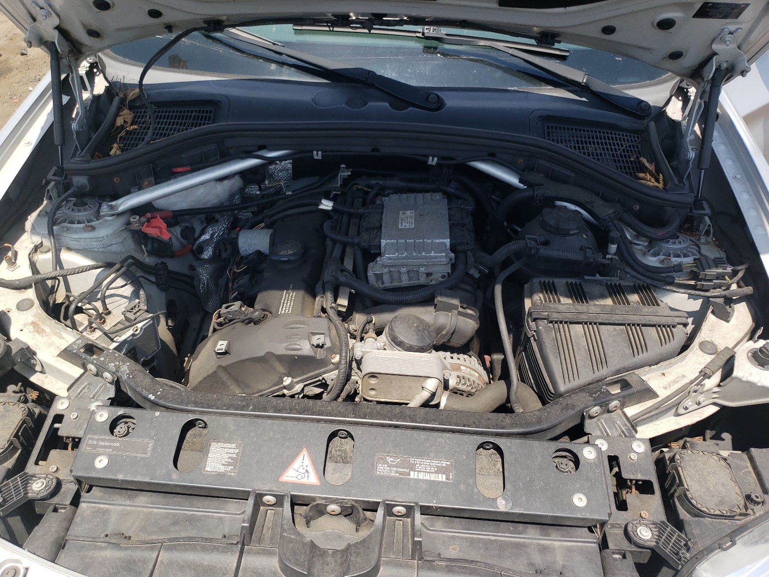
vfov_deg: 51.4
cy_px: 288
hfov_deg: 65.3
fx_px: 600
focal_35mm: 27
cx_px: 383
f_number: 1.5
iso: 50
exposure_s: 1/1429
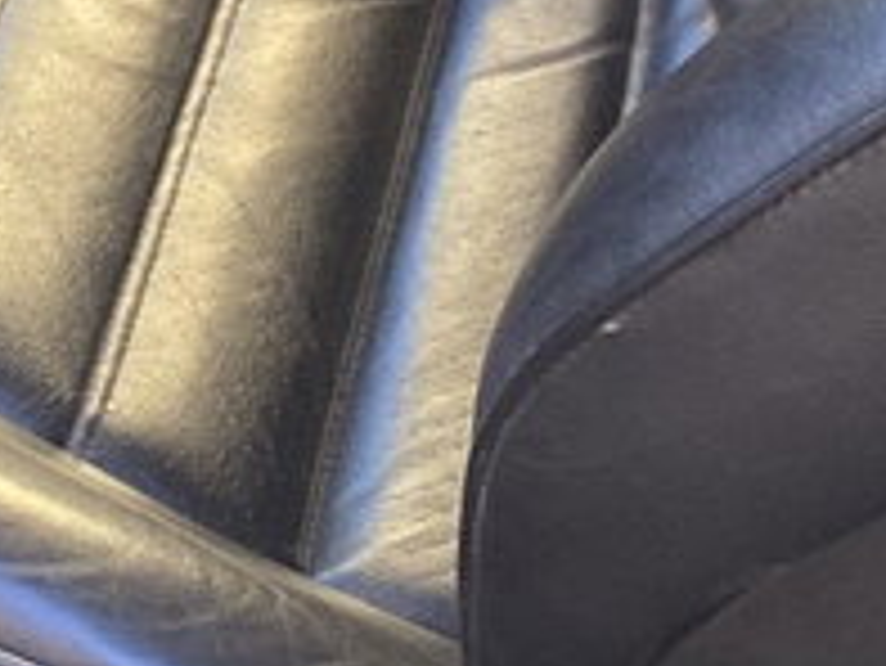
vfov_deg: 10.2
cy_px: -666
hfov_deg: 14.1
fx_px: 3457
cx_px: -252
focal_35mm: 135
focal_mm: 4.25
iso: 125
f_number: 1.8
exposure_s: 1/121
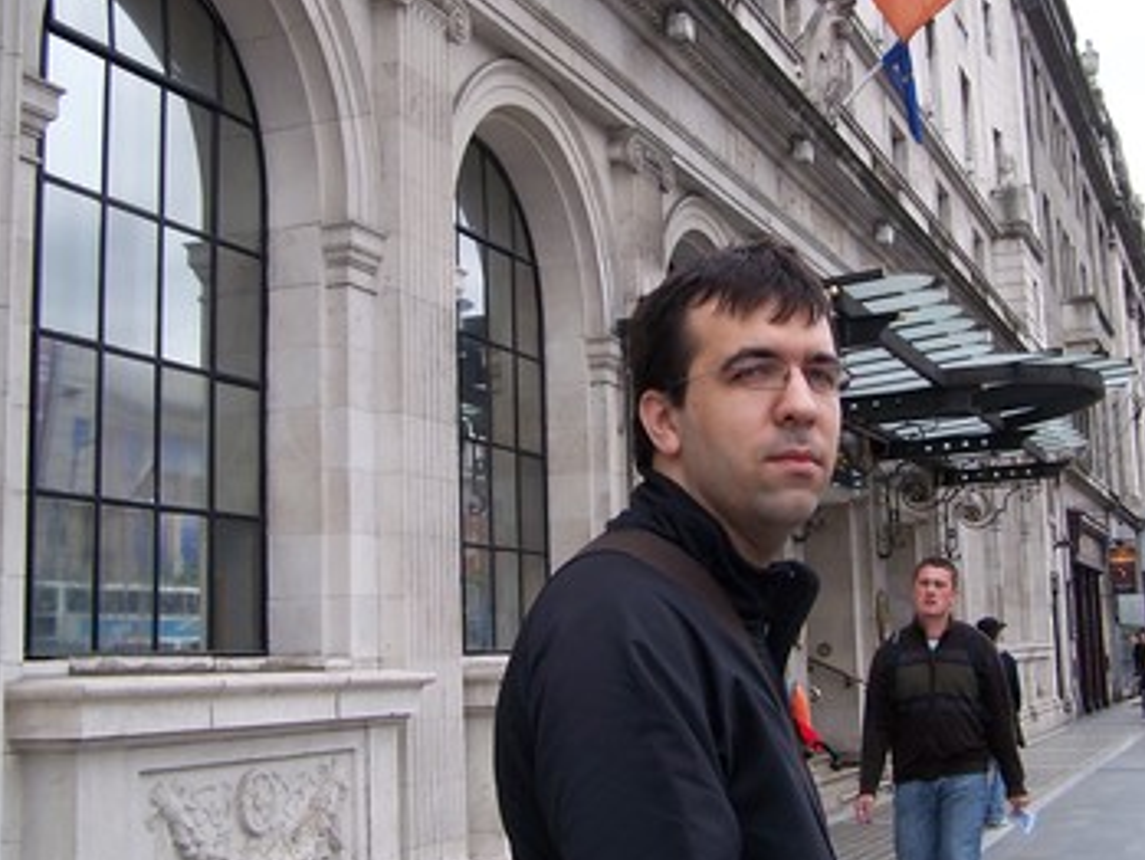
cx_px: 656
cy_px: 328
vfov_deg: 29.6
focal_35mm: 49
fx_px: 1621
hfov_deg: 38.8
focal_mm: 6.3
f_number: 2.8
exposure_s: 1/125
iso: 80
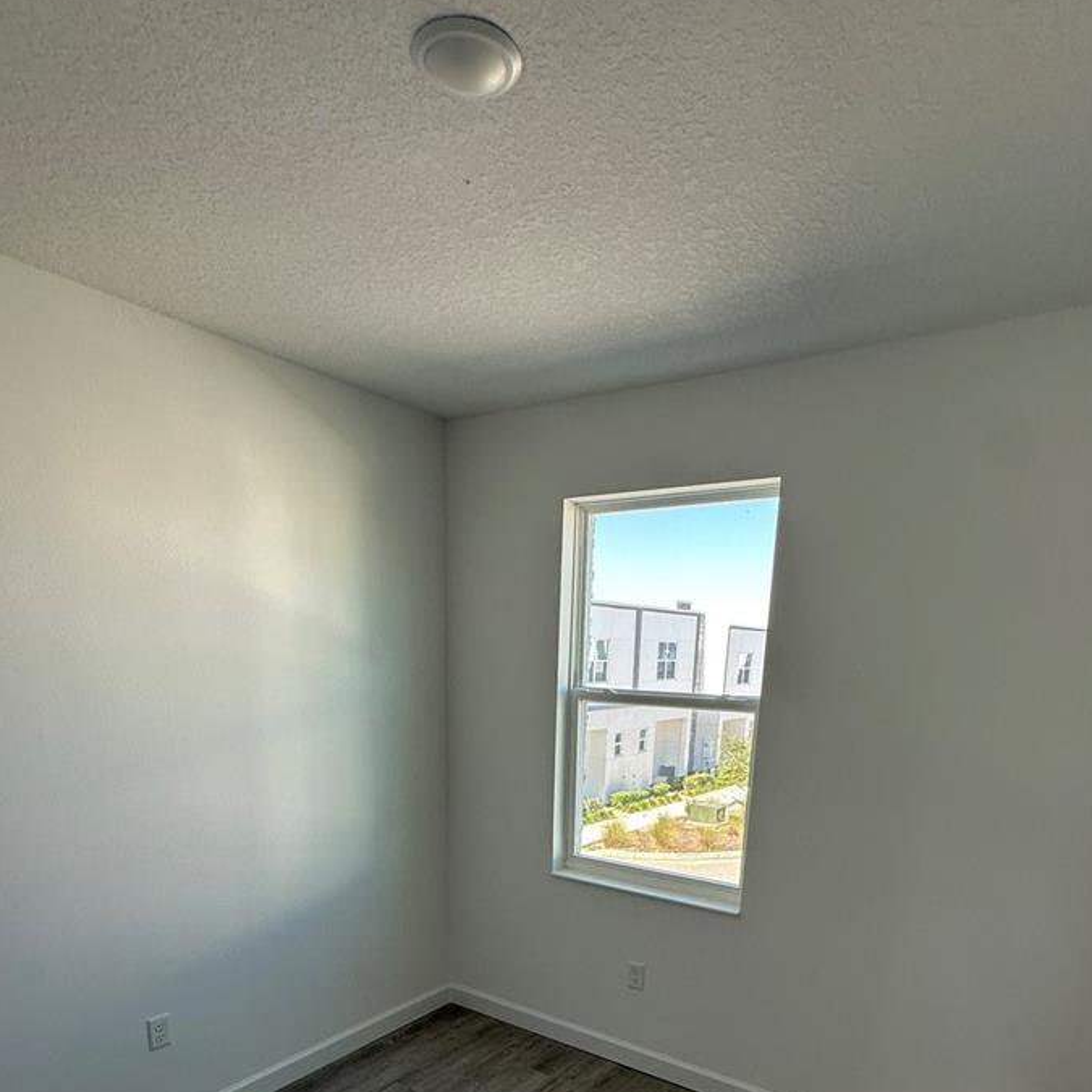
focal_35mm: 22
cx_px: 544
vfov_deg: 63.7
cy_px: 870
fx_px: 785
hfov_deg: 69.6
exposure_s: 1/120
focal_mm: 2.22
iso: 50
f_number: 2.2
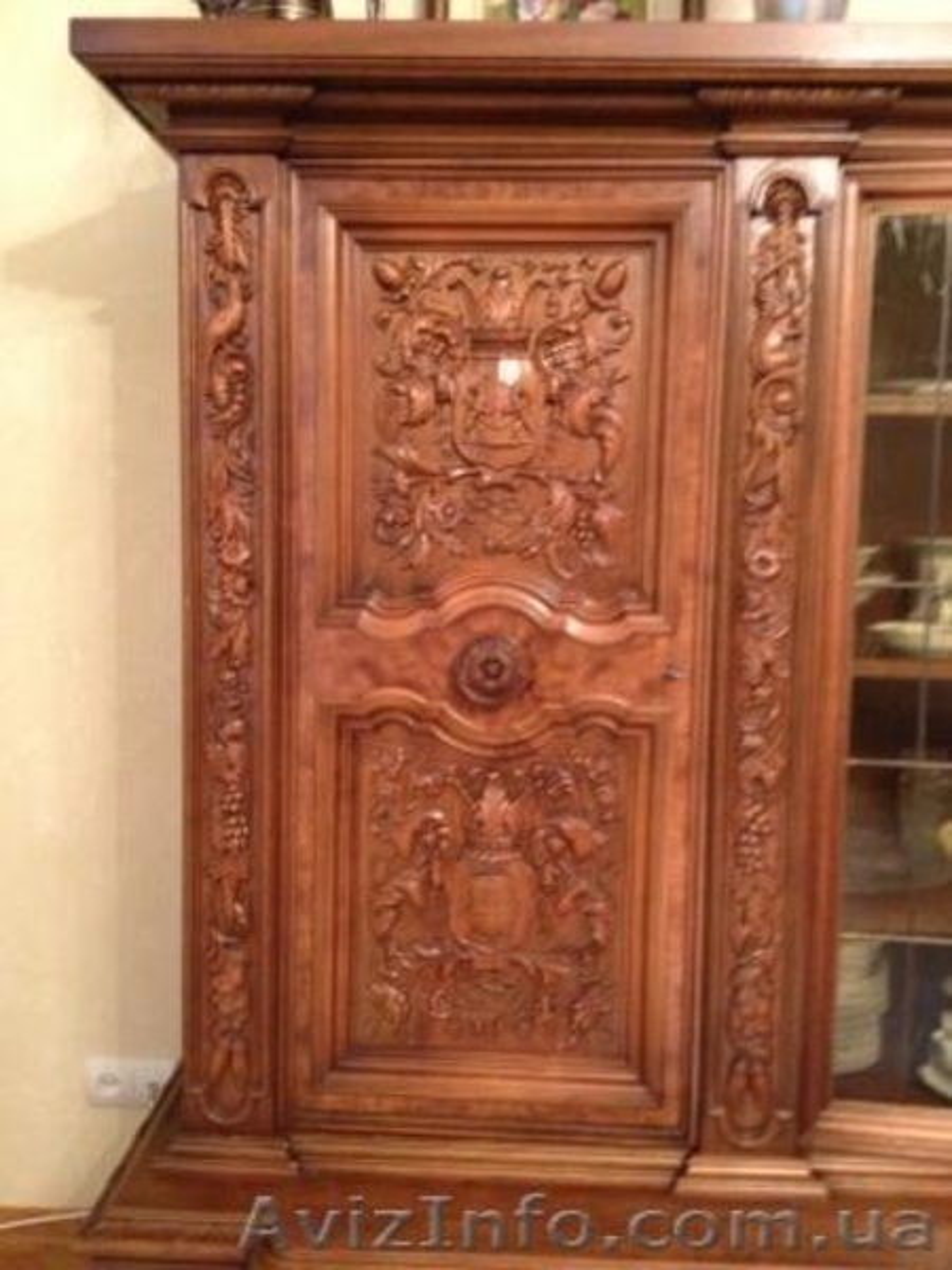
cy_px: 635
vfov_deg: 52.6
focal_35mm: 35
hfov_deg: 40.7
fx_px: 1283
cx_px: 476
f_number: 2.4
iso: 400
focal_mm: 4.28
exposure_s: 1/15
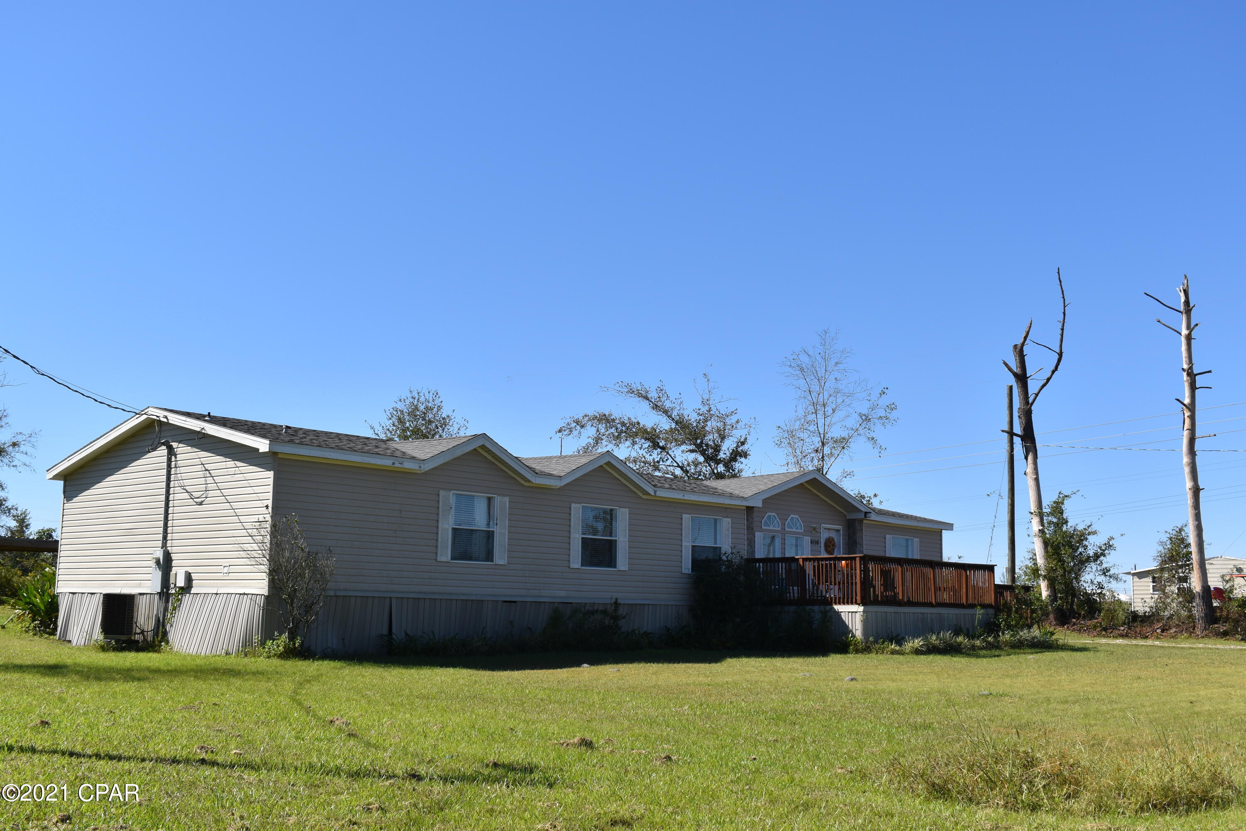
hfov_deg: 49.6
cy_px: 416
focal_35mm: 39
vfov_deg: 34.2
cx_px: 623
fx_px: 1350
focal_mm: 26
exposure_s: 1/320
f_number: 9
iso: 100
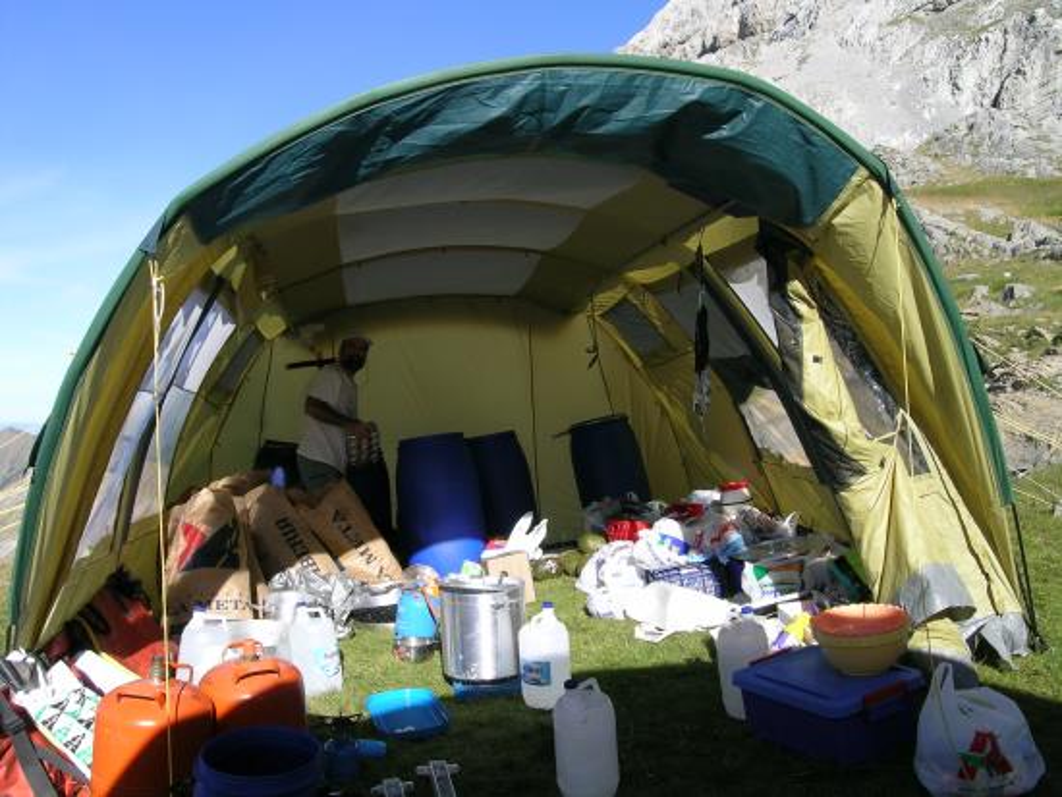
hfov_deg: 52.6
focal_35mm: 35
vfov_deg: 40.7
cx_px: 531
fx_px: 1074
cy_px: 398
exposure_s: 1/195
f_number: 6.7
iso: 50
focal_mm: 7.2
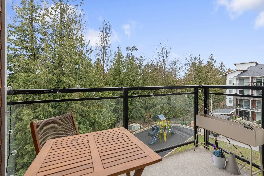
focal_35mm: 16
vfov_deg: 73.8
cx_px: 132
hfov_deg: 96.7
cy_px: 88
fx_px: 117
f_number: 7.1
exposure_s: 1/125
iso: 200
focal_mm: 16
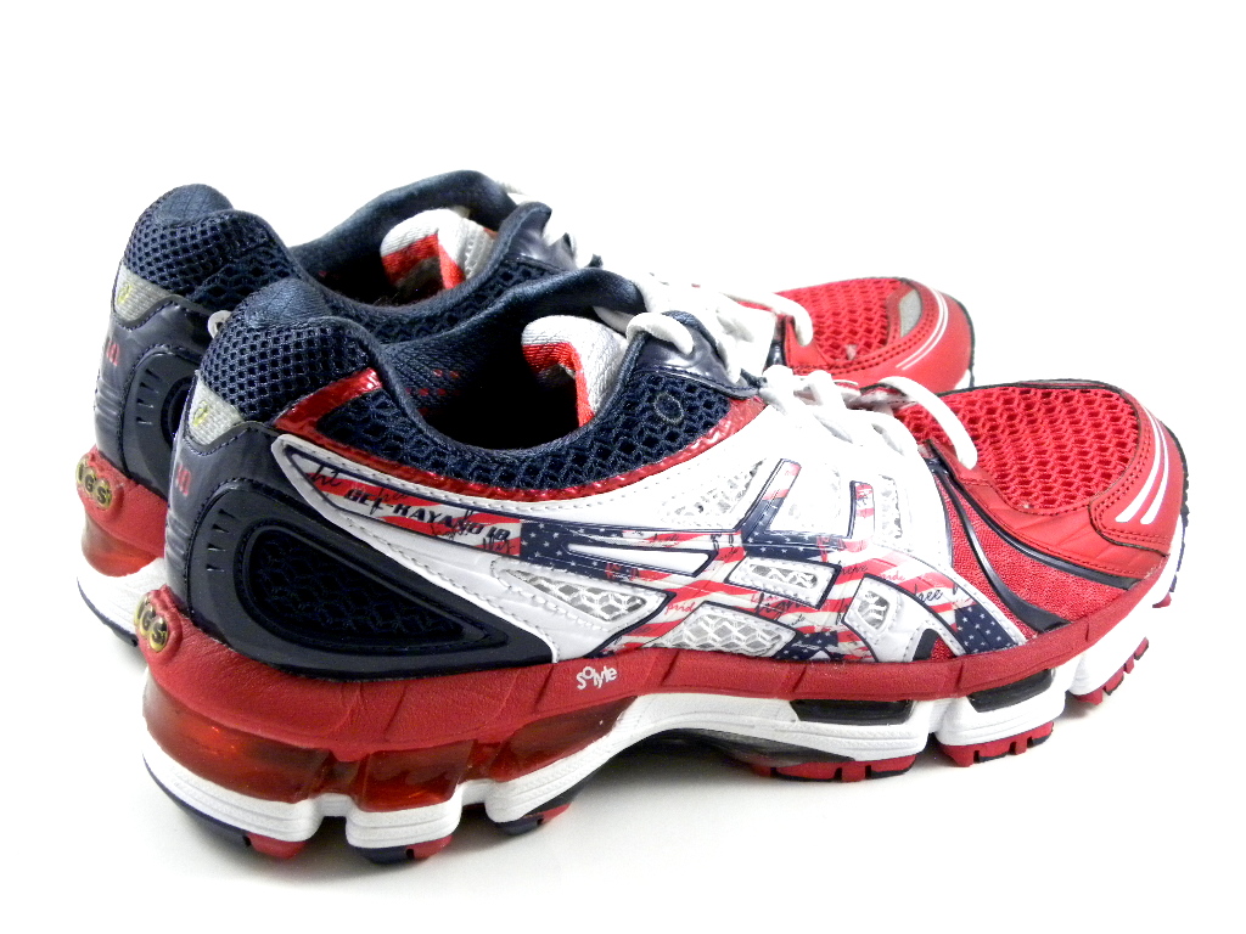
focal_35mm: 52
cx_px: 623
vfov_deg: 28.0
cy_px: 467
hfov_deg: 36.8
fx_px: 1872
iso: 400
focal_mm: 9.2
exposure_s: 1/47.5
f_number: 4
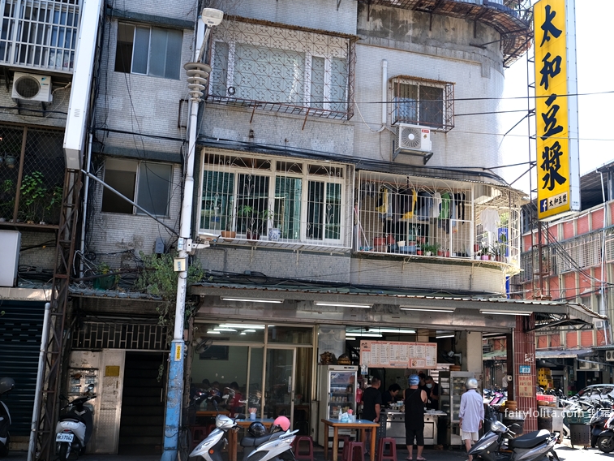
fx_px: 710
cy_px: 225
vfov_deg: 36.0
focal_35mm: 40
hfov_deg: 46.7
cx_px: 347
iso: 400
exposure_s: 1/450
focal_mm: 23
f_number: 3.6
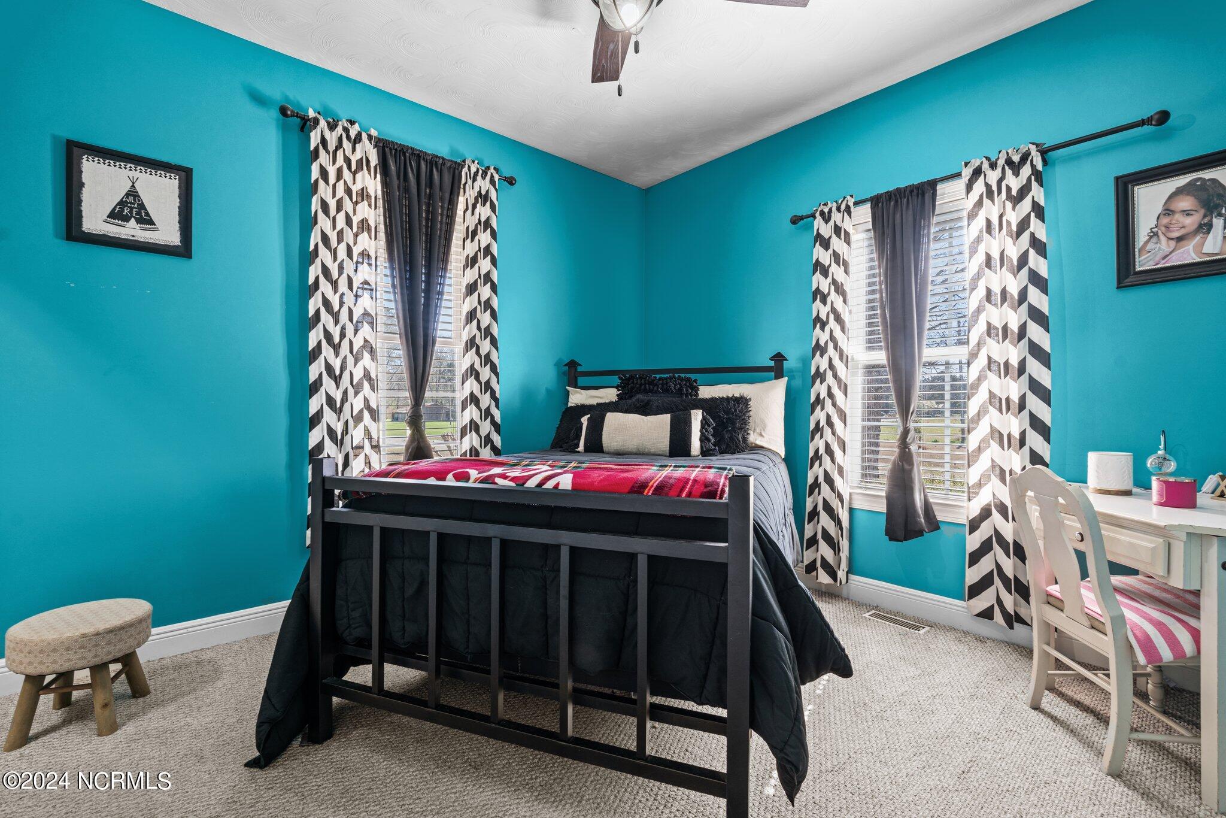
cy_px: 409
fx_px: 545
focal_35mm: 16
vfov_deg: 73.8
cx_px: 613
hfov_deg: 96.7
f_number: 8
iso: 400
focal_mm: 16
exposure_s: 1.3
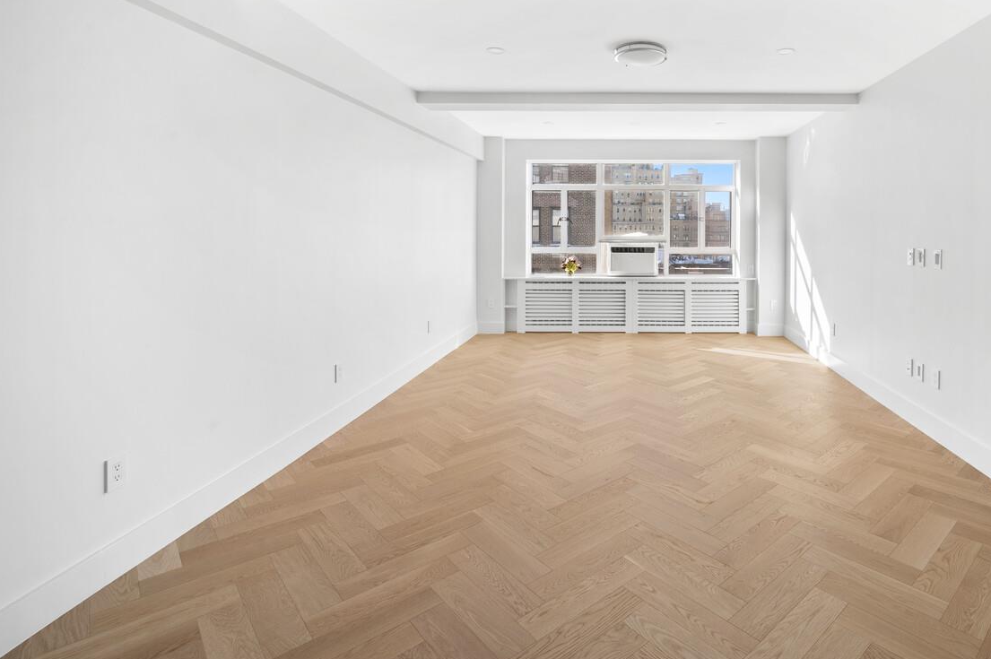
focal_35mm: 19
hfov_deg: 84.7
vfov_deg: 63.0
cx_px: 639
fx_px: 523
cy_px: 223
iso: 400
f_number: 11
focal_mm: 14
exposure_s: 1/3
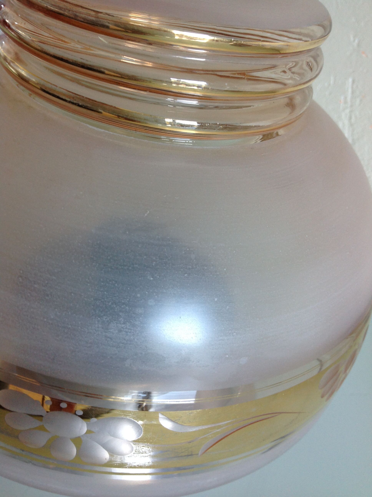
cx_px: 186
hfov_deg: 40.6
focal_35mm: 35
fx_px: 503
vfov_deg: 52.7
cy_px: 248
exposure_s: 1/15
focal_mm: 4.28
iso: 64
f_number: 2.4
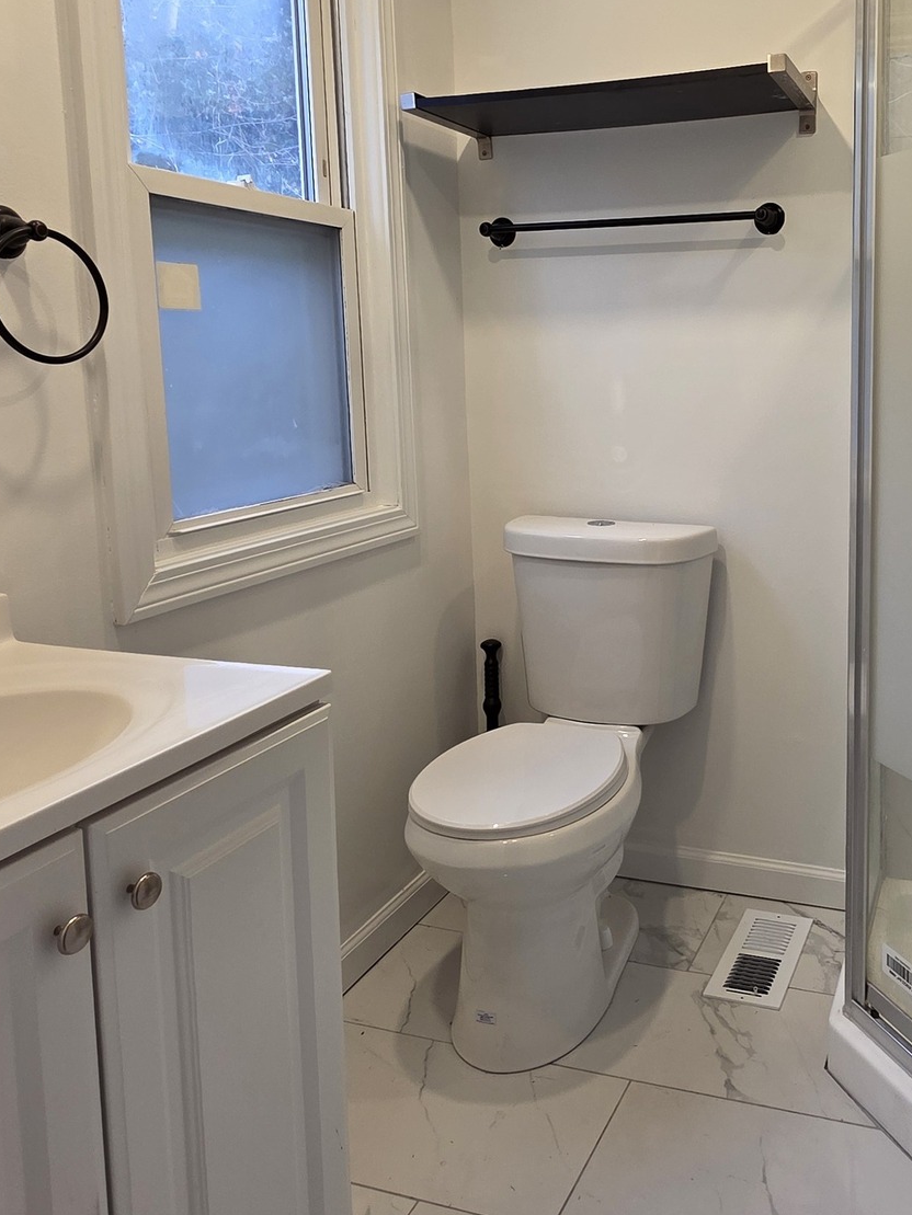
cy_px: 480
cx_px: 727
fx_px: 948
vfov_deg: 64.7
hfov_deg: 48.5
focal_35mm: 27
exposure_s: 1/120
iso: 125
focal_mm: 2.2
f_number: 1.9
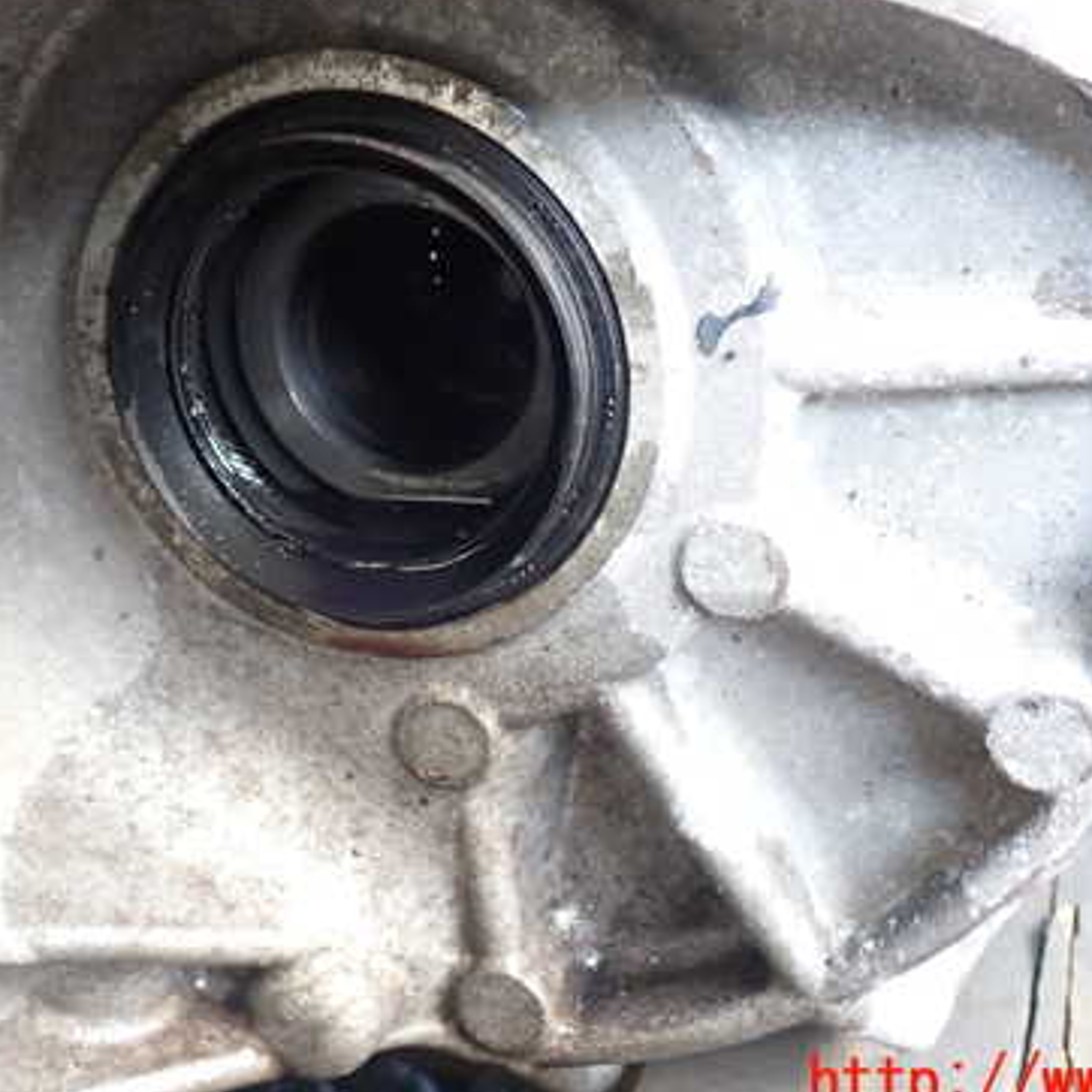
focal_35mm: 44
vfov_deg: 38.2
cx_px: 585
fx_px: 1570
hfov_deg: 38.3
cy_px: 443
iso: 250
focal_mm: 5.4
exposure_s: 1/30
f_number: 2.3
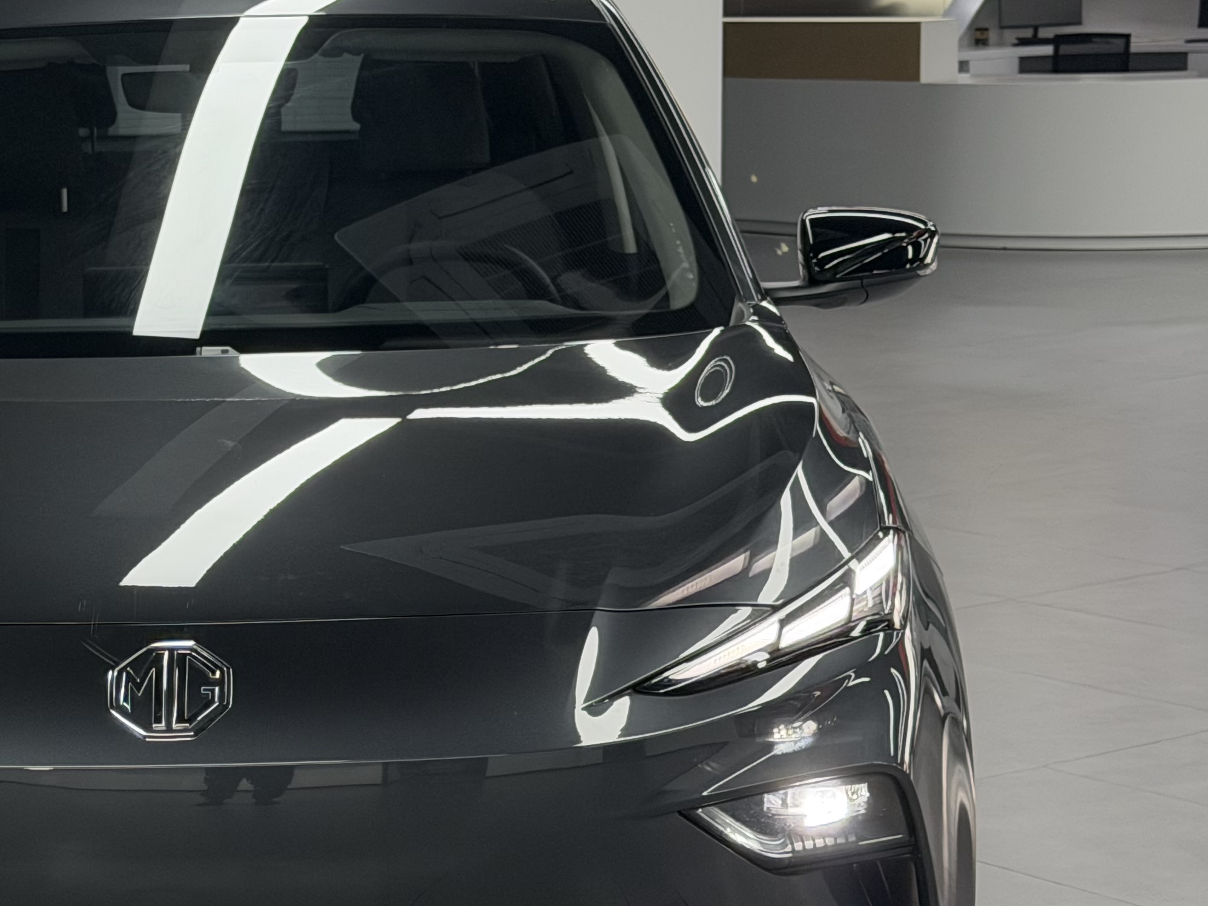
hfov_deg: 19.9
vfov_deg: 15.2
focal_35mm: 97
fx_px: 3385
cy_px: 527
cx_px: 136
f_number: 1.78
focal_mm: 6.76
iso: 200
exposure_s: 1/246
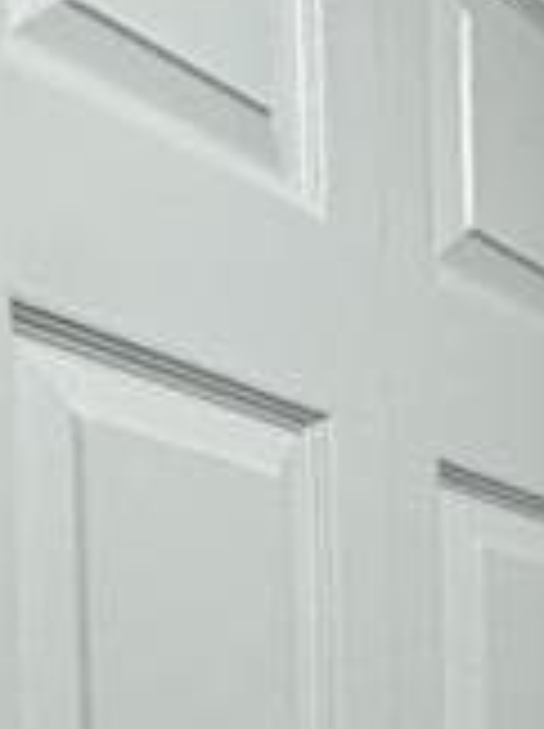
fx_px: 2185
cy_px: 1053
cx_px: 1749
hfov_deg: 9.8
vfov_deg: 17.3
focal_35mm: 104
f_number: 2.2
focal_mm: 2.22
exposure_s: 1/120
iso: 200
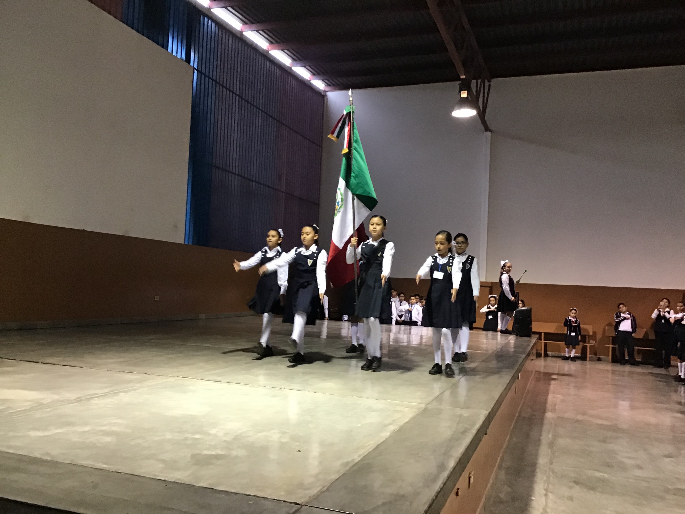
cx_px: 342
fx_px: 613
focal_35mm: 31
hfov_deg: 58.4
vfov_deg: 45.4
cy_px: 257
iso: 125
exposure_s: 1/30
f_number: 2.4
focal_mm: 3.3
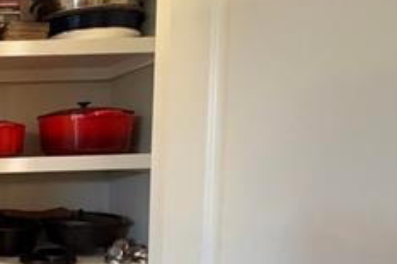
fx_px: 441
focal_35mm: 40
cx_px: -97
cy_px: 197
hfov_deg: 35.8
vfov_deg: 32.7
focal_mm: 2.22
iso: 320
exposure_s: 1/60
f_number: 2.2
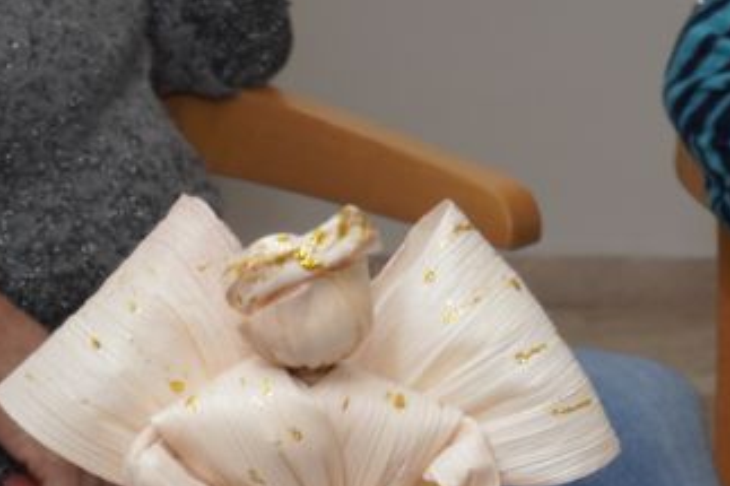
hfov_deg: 12.1
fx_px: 3342
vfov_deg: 7.9
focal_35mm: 165
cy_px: 972
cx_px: -250
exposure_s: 1/160
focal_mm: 23.9
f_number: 7.1
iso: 125
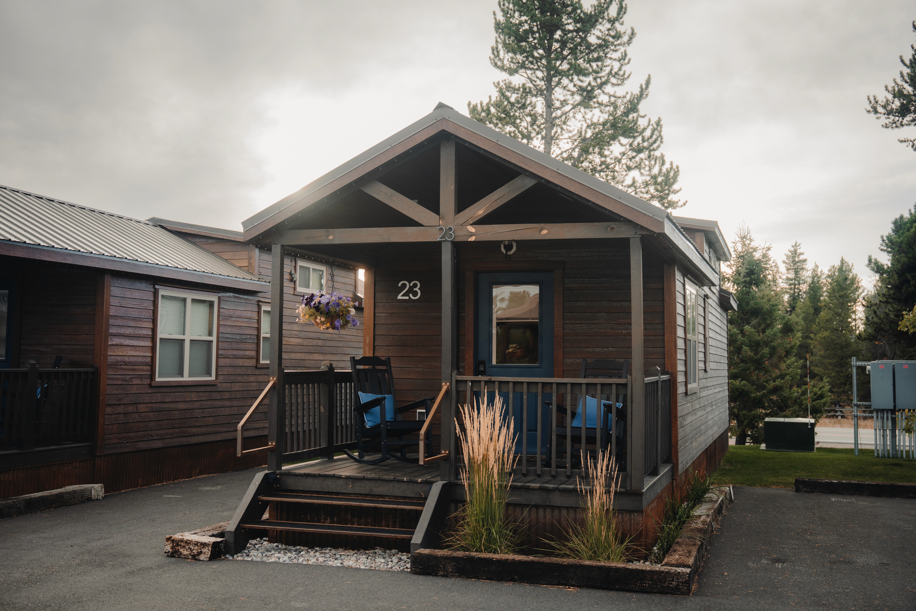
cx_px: 458
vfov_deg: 32.6
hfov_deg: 47.4
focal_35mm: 41
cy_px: 306
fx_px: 1043
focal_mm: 41
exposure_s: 1/20
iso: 160
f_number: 2.8
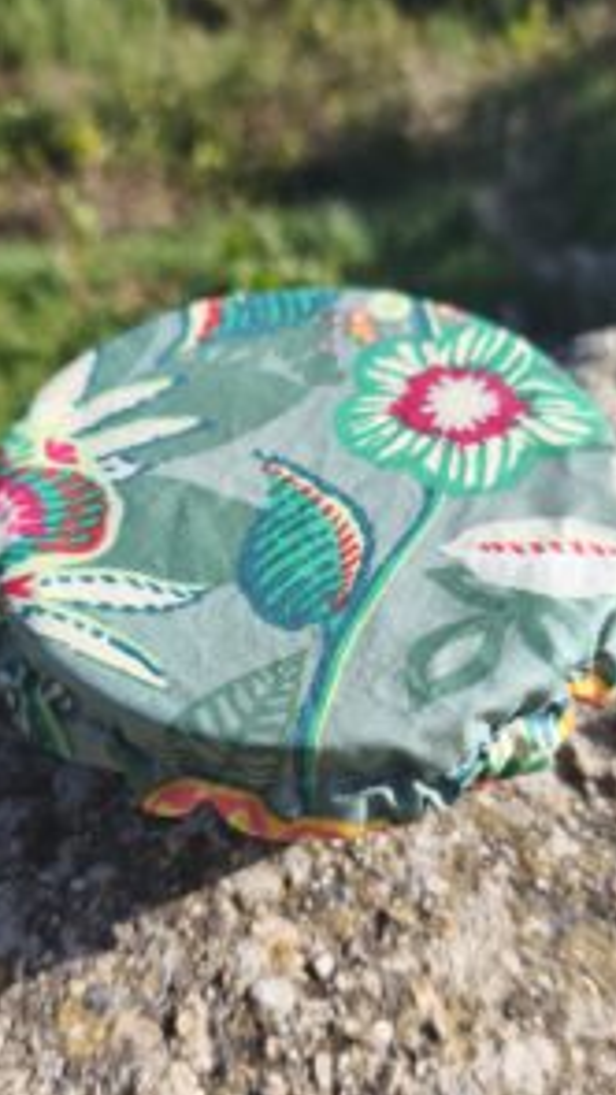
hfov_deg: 34.7
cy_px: 594
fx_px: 987
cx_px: 301
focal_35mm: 34
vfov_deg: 57.9
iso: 50
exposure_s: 1/767
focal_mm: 6.18
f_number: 1.65
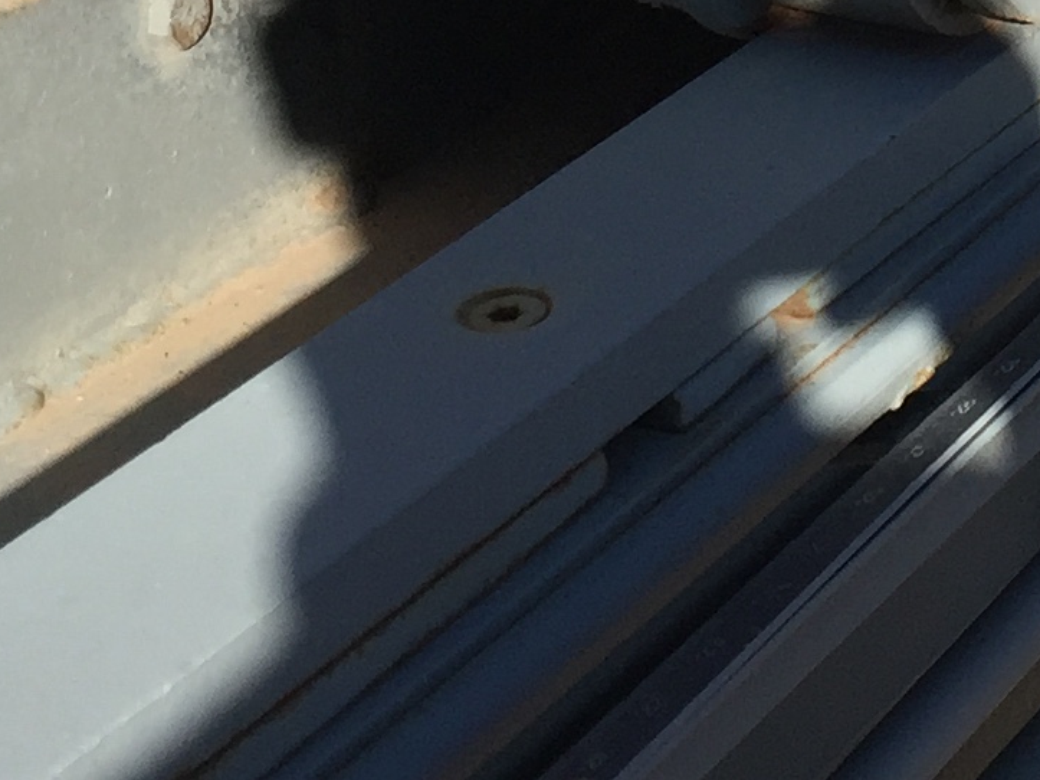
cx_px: 1146
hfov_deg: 14.7
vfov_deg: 10.6
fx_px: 3935
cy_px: -659
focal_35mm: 131
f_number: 2.2
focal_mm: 4.15
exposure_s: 1/2825
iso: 32
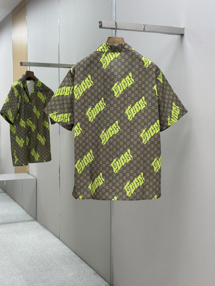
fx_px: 398
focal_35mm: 48
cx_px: 108
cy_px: 143
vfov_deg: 39.7
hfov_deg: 30.3
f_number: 1.78
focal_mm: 6.86
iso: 80
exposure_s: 1/210
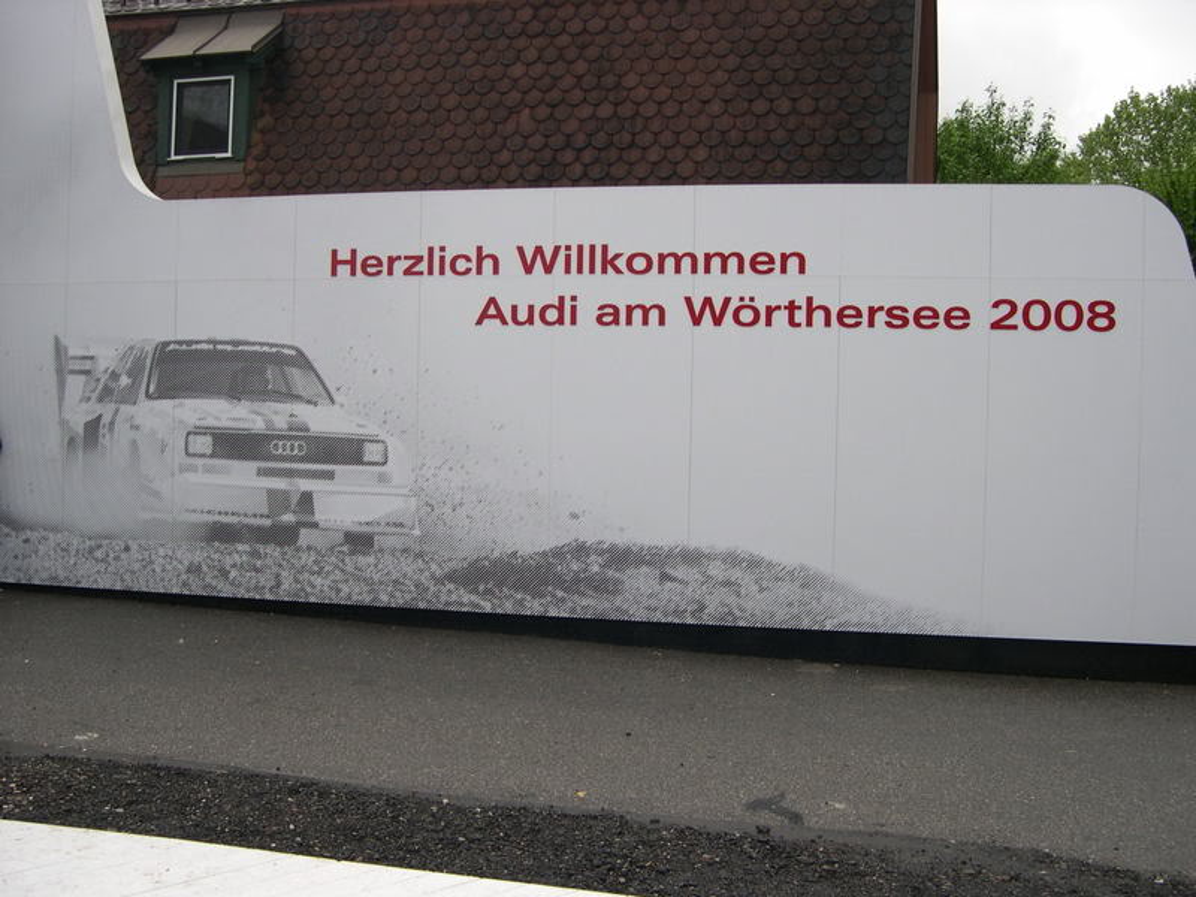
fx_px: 1313
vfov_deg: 37.7
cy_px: 448
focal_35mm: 38
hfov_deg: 49.0
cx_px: 598
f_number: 2.8
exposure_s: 1/410
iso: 100
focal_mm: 8
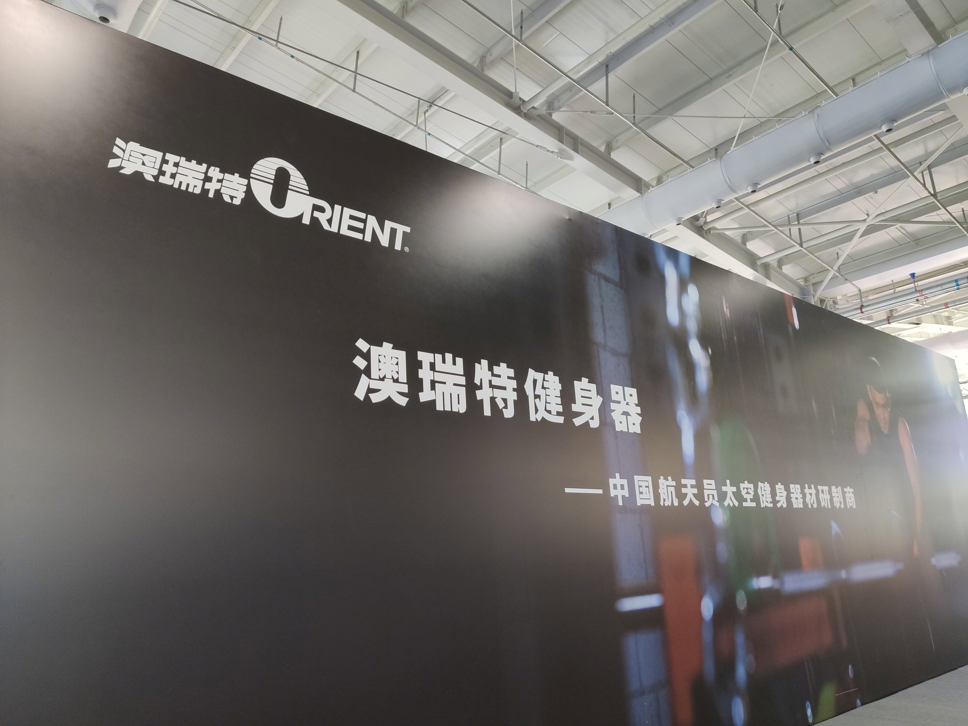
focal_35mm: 26
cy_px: 363
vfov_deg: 53.1
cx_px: 484
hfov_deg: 67.3
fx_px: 727
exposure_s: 1/100
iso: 436
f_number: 1.75
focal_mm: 4.75
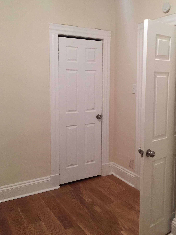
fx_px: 230
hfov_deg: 41.8
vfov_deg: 53.8
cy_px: 101
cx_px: 92
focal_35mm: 34
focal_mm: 4.15
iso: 160
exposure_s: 1/33
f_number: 2.2
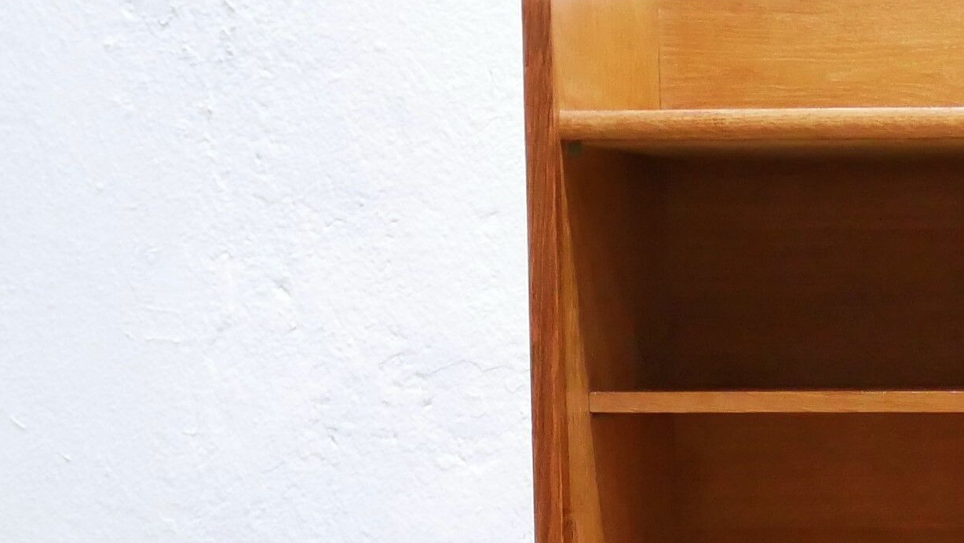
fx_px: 4167
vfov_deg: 7.3
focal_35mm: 163
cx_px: 1382
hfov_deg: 12.6
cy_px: 960
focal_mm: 20
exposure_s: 1/60
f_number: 1.7
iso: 1600
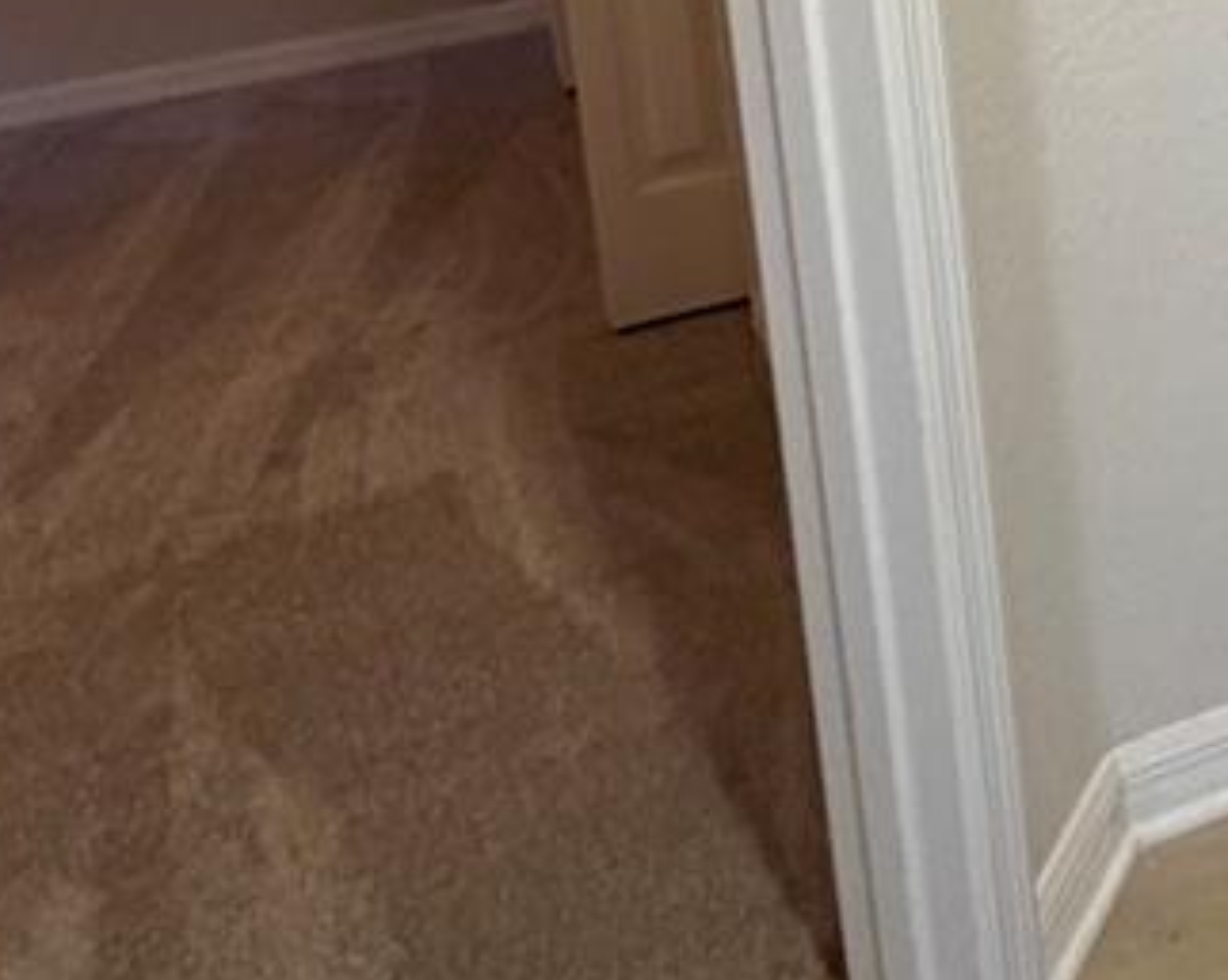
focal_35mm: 51
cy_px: -320
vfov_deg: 25.3
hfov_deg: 34.6
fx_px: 1852
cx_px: 1114
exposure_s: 1/60
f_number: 2.2
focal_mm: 2.22
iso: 500
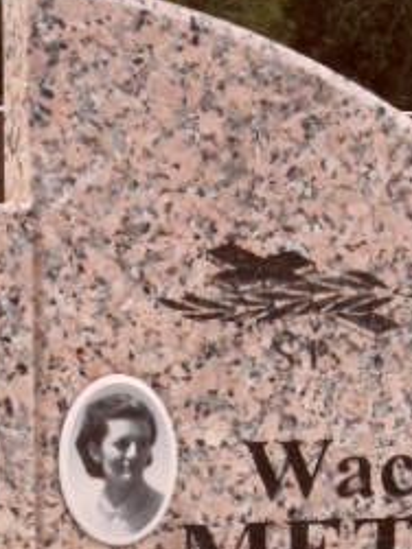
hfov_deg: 7.3
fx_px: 3240
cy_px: 949
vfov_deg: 9.3
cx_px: 252
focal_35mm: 204
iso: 80
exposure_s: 1/125
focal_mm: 8.2
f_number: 3.8
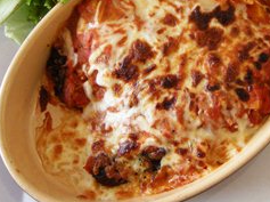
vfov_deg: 20.2
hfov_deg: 27.3
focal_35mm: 71
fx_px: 553
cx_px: 174
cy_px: 15
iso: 388
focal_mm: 7.5
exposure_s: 1/60.7
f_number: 2.7
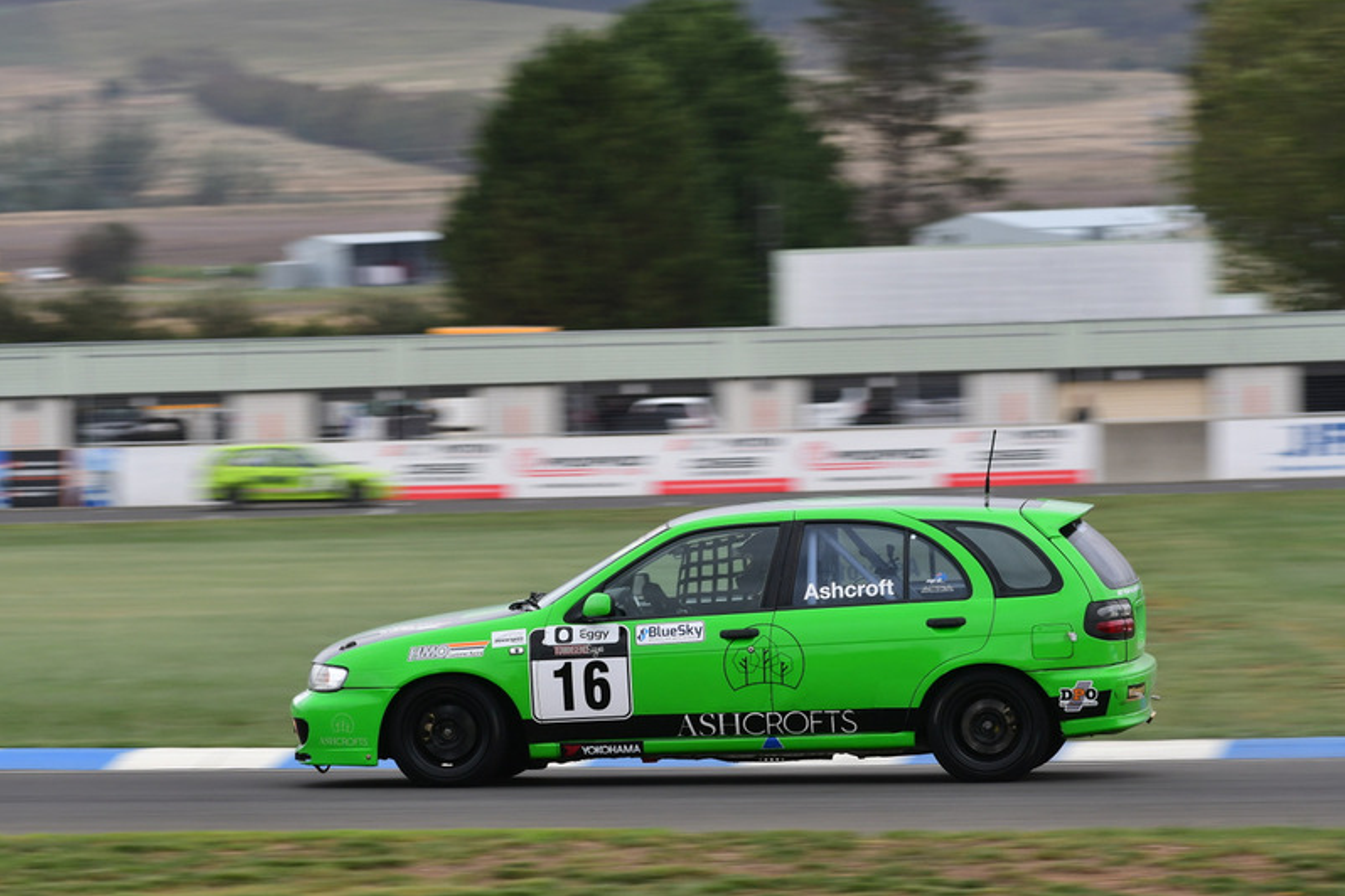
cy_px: 448
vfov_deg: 4.6
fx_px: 11245
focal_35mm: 301
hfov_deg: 6.8
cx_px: 672
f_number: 10
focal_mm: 200
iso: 320
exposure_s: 1/250
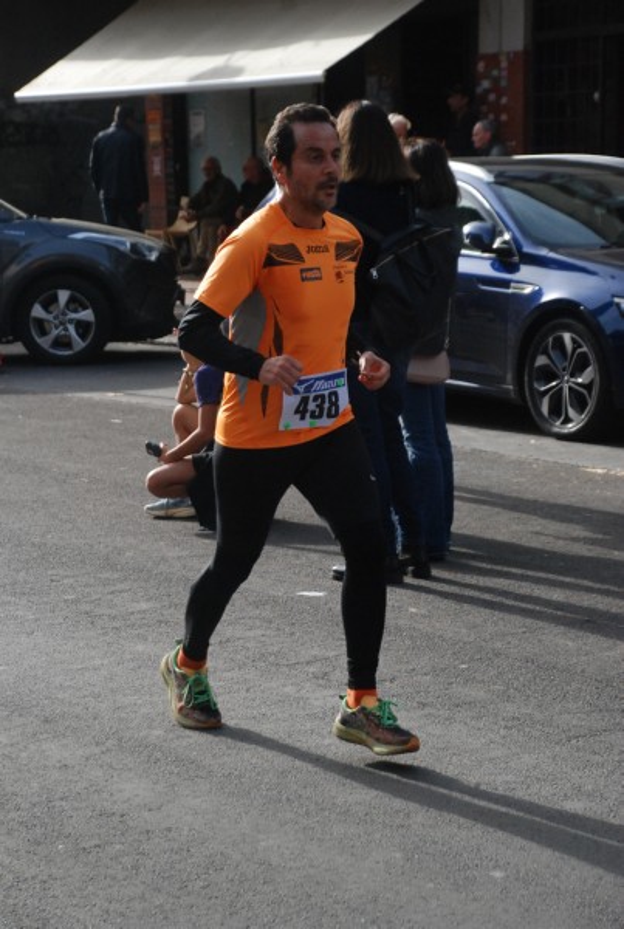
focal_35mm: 105
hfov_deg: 13.1
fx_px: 2716
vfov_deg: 19.4
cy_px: 464
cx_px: 312
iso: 1000
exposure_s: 1/1250
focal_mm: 70
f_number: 5.6
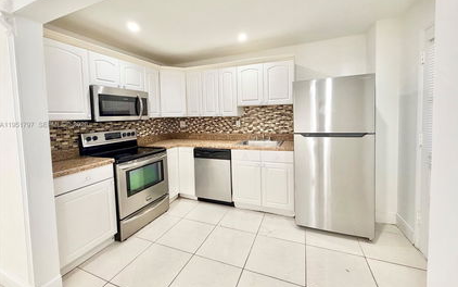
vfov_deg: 74.5
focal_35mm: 15
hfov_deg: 101.4
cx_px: 230
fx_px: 187
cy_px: 125
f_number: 2.2
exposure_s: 1/60
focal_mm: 2.22
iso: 200
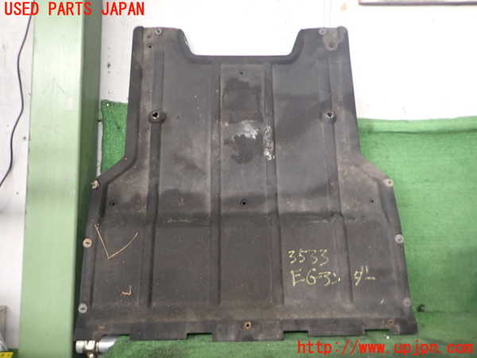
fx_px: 344
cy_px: 179
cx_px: 238
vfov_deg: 54.9
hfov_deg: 69.4
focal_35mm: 25
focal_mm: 4.5
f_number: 2
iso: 250
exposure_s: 1/30
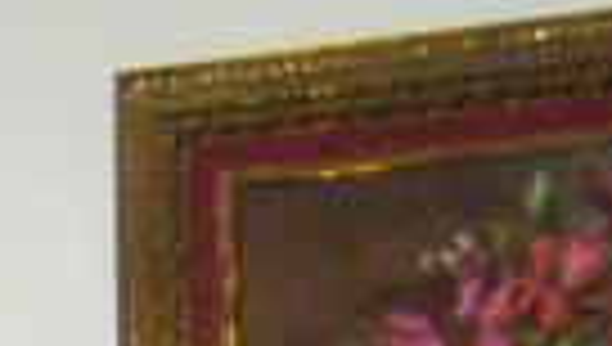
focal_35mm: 295
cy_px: 1717
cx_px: -472
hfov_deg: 7.1
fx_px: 4795
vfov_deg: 3.7
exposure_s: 1/30
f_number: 2.9
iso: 320
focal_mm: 6
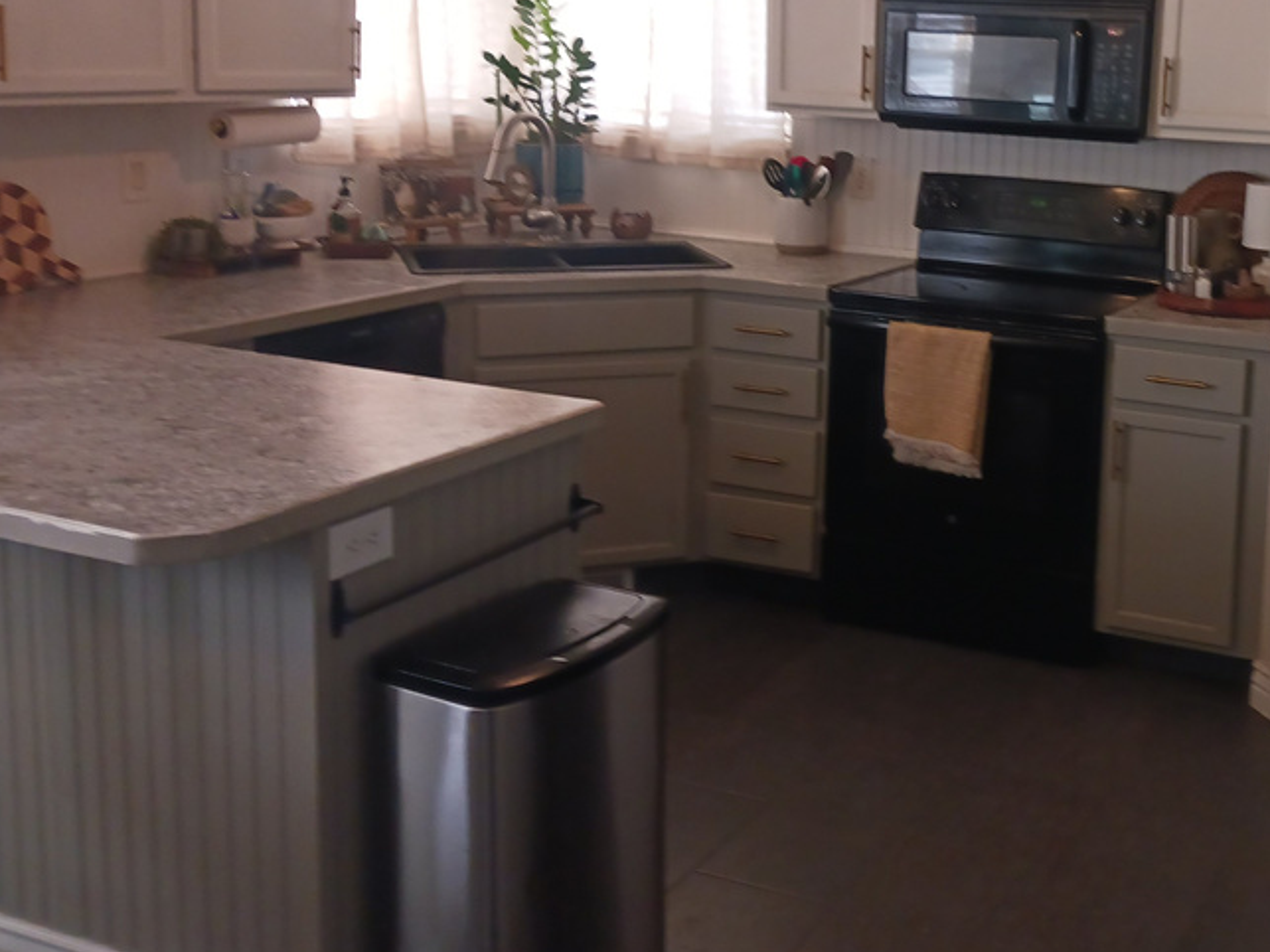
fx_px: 1577
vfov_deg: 33.1
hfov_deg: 42.4
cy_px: 280
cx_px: 964
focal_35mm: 43
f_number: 1.8
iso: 200
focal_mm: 4
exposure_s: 1/40
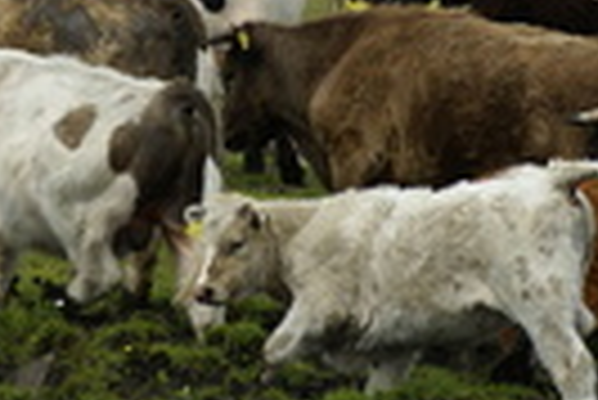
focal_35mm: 724
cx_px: 229
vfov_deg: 1.9
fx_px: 12039
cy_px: 85
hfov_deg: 2.8
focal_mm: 140
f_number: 8
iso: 100
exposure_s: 1/320
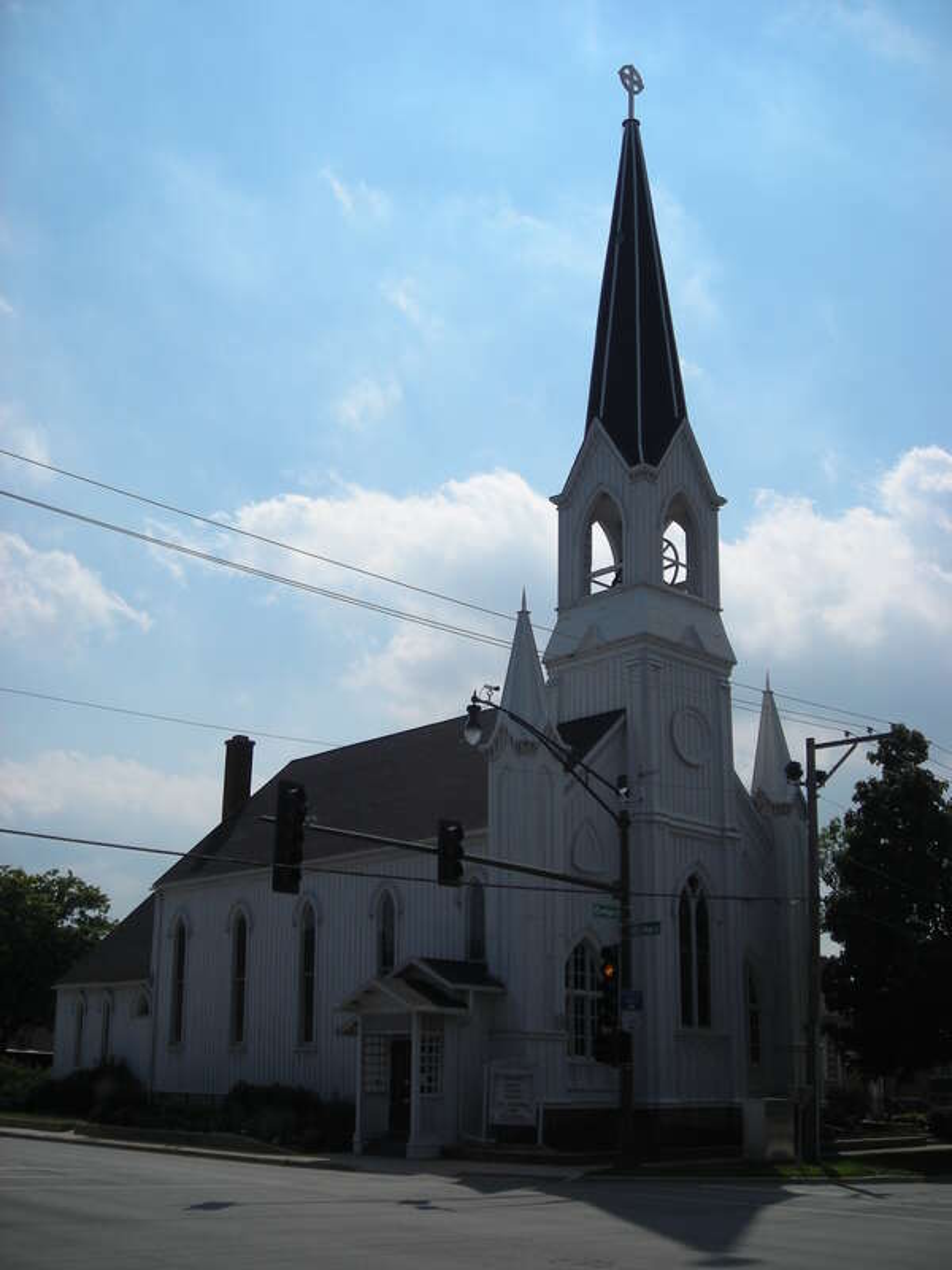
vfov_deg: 49.0
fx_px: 1393
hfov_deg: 37.7
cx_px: 476
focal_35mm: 38
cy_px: 635
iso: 50
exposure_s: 1/604
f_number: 6.4
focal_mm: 6.3
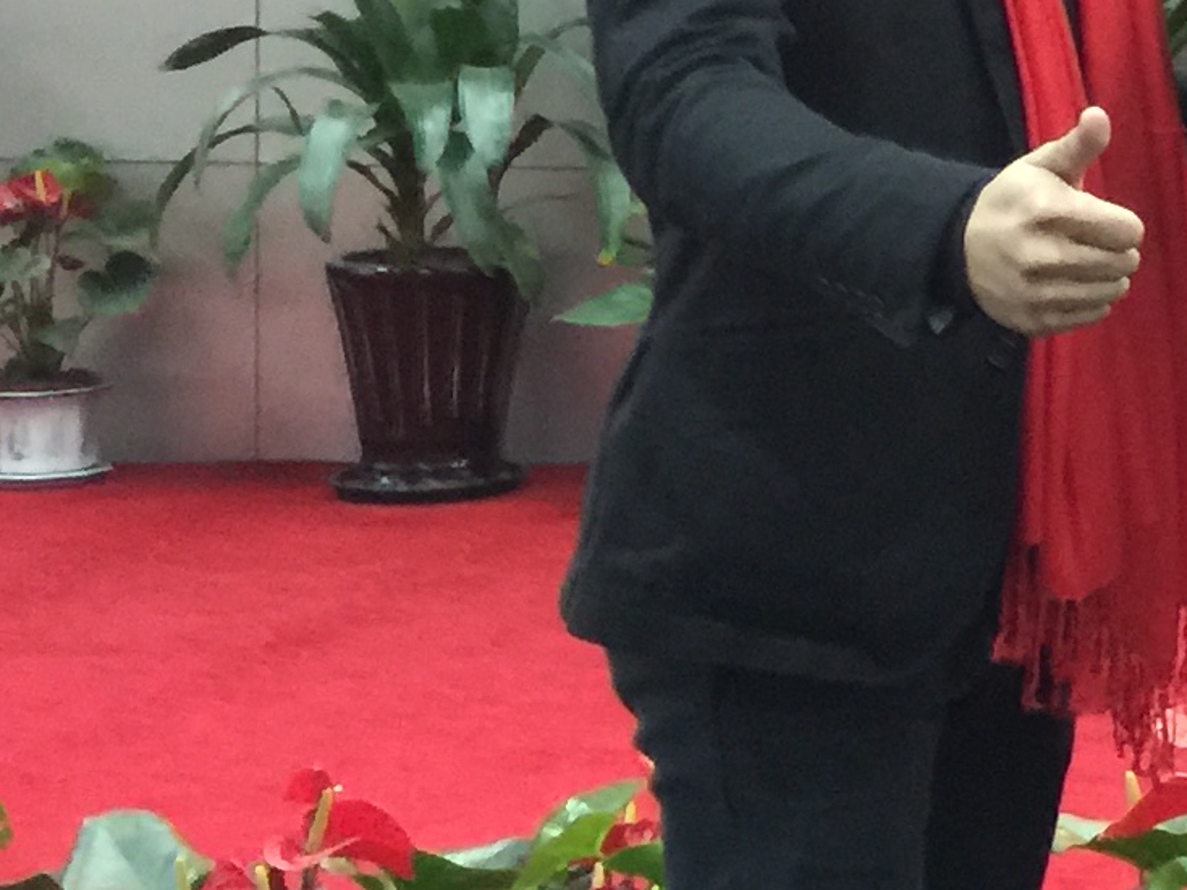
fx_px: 4422
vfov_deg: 11.3
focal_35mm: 129
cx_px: 2495
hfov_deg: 13.0
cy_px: -71
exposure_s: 1/4
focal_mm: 4.15
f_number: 2.2
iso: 80
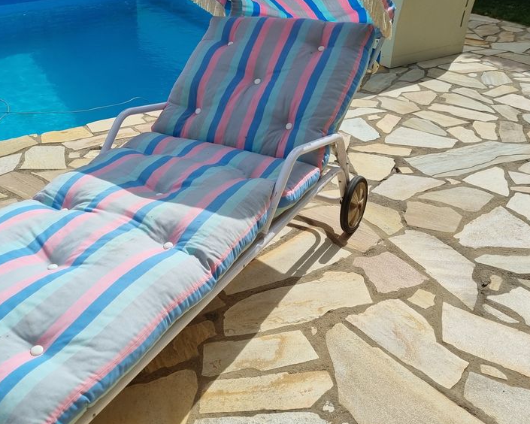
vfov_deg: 41.1
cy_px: 183
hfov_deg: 49.6
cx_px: 188
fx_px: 565
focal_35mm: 36
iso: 50
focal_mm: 5.4
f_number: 1.8
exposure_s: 1/5051
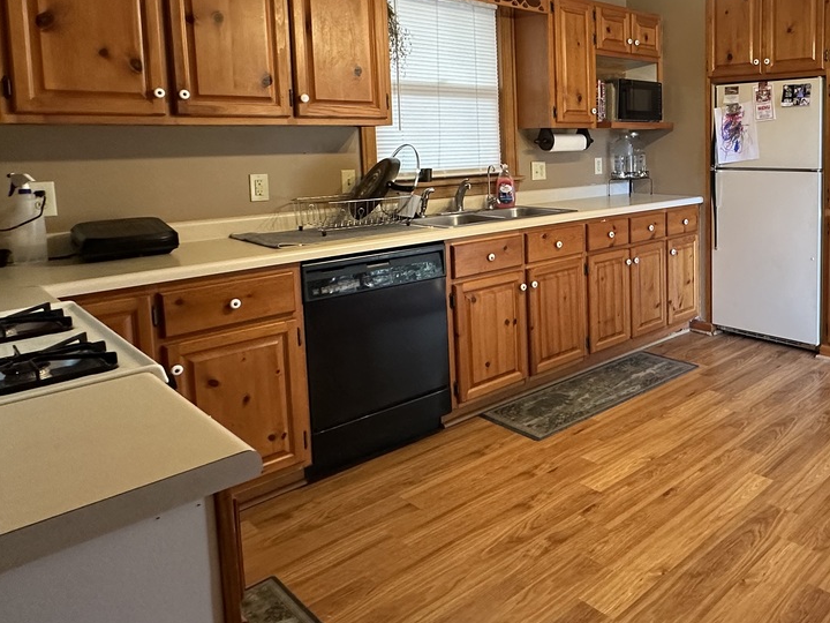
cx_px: 633
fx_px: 671
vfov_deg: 48.8
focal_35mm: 28
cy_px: 201
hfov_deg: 59.7
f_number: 2.2
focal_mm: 2.22
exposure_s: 1/120
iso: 250
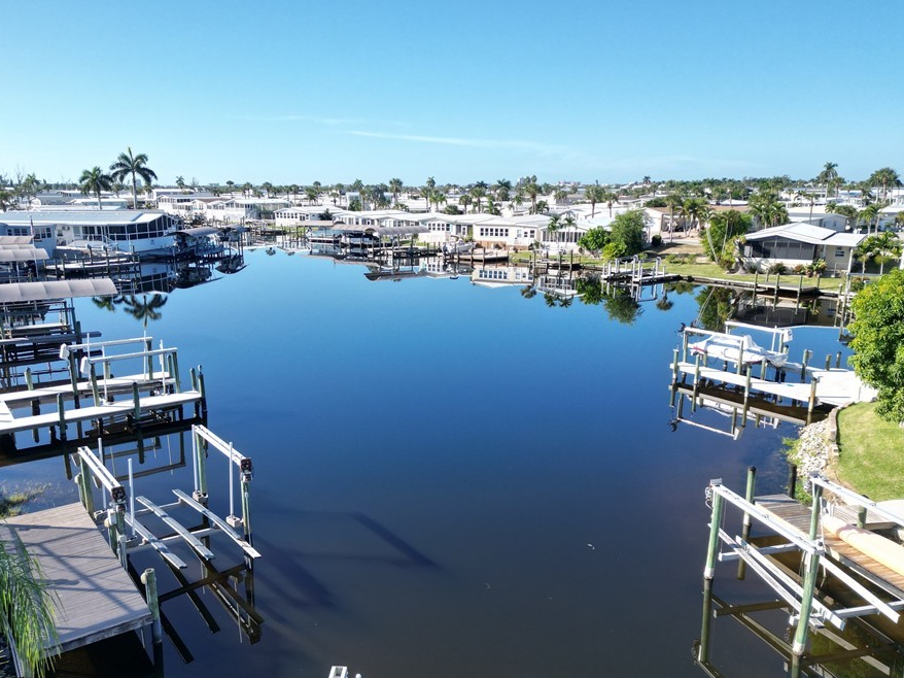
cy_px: 366
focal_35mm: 28
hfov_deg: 63.4
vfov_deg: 49.7
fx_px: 731
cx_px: 419
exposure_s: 1/1600
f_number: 1.7
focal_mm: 6.72
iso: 100
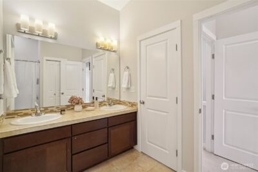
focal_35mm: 16
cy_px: 86
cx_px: 129
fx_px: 115
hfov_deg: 96.7
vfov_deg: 73.8
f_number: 8
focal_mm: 16
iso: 1600
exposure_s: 1/25
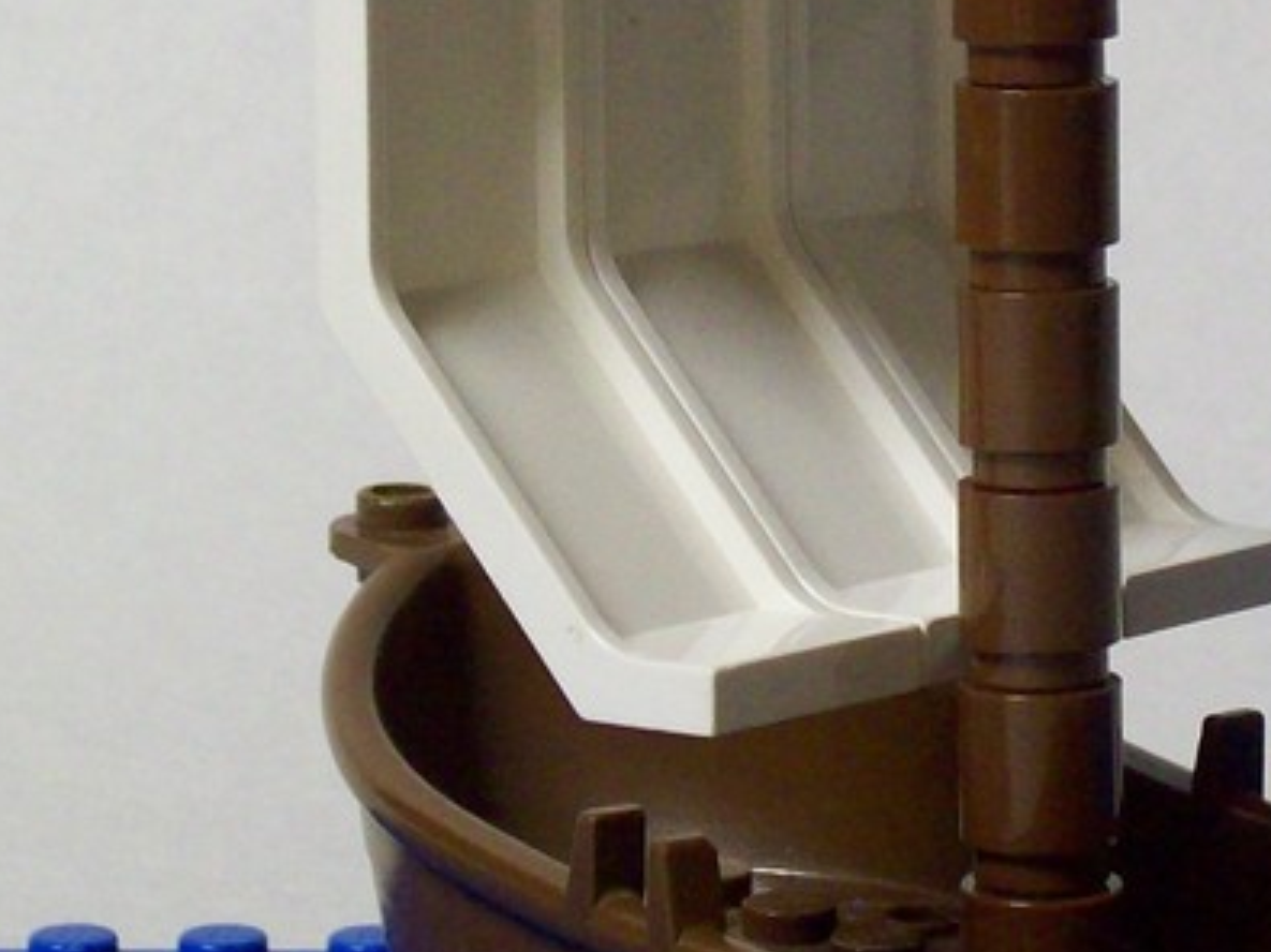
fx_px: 8589
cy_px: 312
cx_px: 1036
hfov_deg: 8.4
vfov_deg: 6.3
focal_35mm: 234
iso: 160
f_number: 4.2
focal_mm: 12.8
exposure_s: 1/13.4
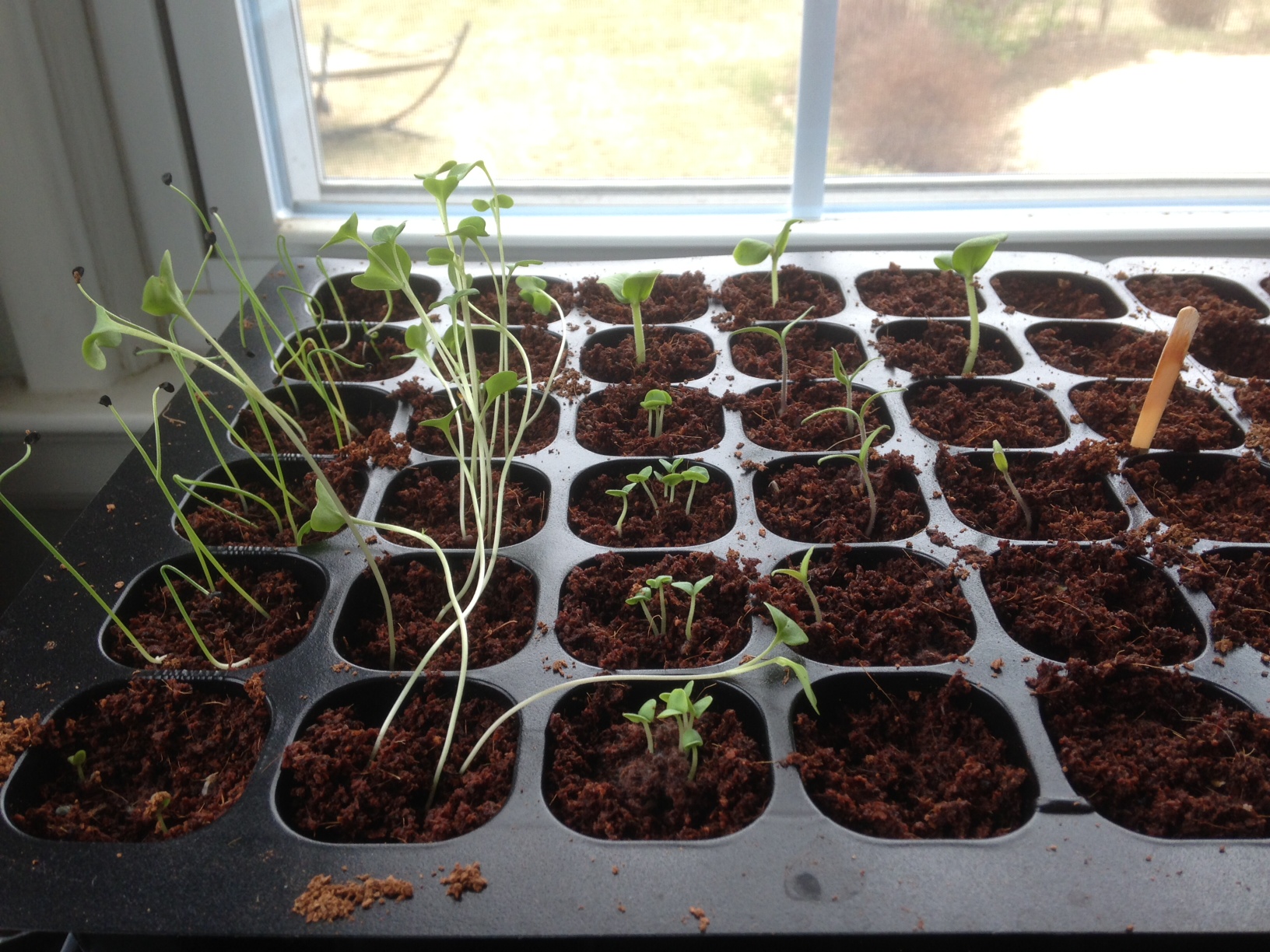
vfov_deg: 42.9
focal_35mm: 33
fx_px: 1211
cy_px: 476
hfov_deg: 55.4
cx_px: 635
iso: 64
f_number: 2.4
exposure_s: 1/60
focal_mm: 4.13
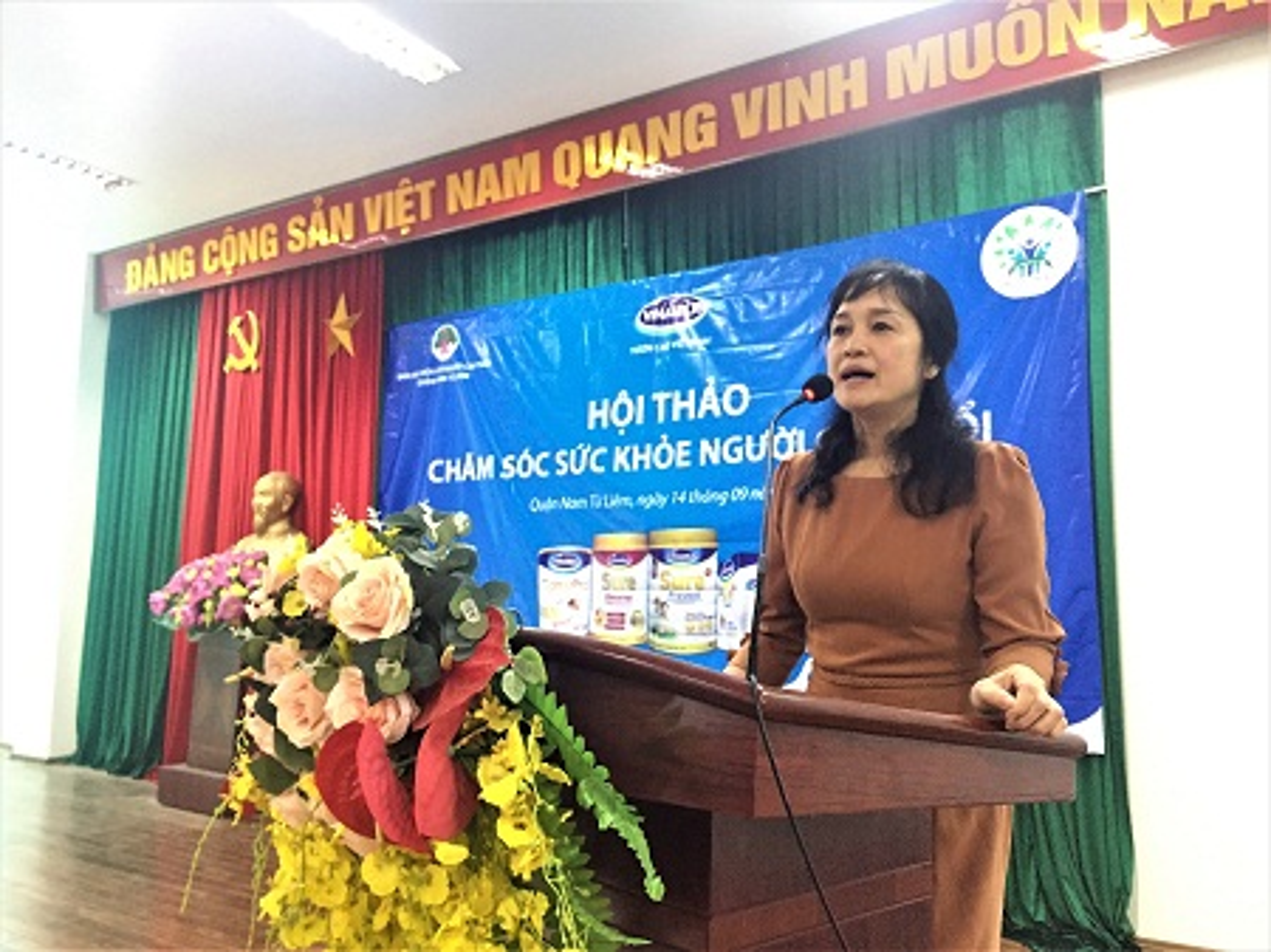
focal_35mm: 29
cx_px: 636
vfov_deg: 48.2
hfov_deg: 61.7
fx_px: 1064
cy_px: 476
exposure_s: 1/25
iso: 250
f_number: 2.2
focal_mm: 4.15
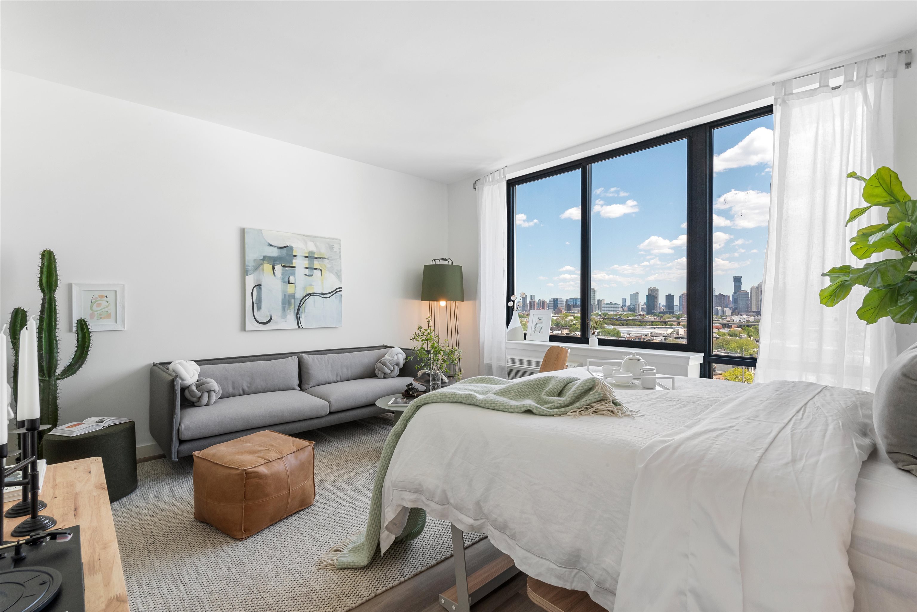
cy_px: 306
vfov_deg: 73.8
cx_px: 458
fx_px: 408
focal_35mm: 16
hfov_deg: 96.7
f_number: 18
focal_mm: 16
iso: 500
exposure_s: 1/10
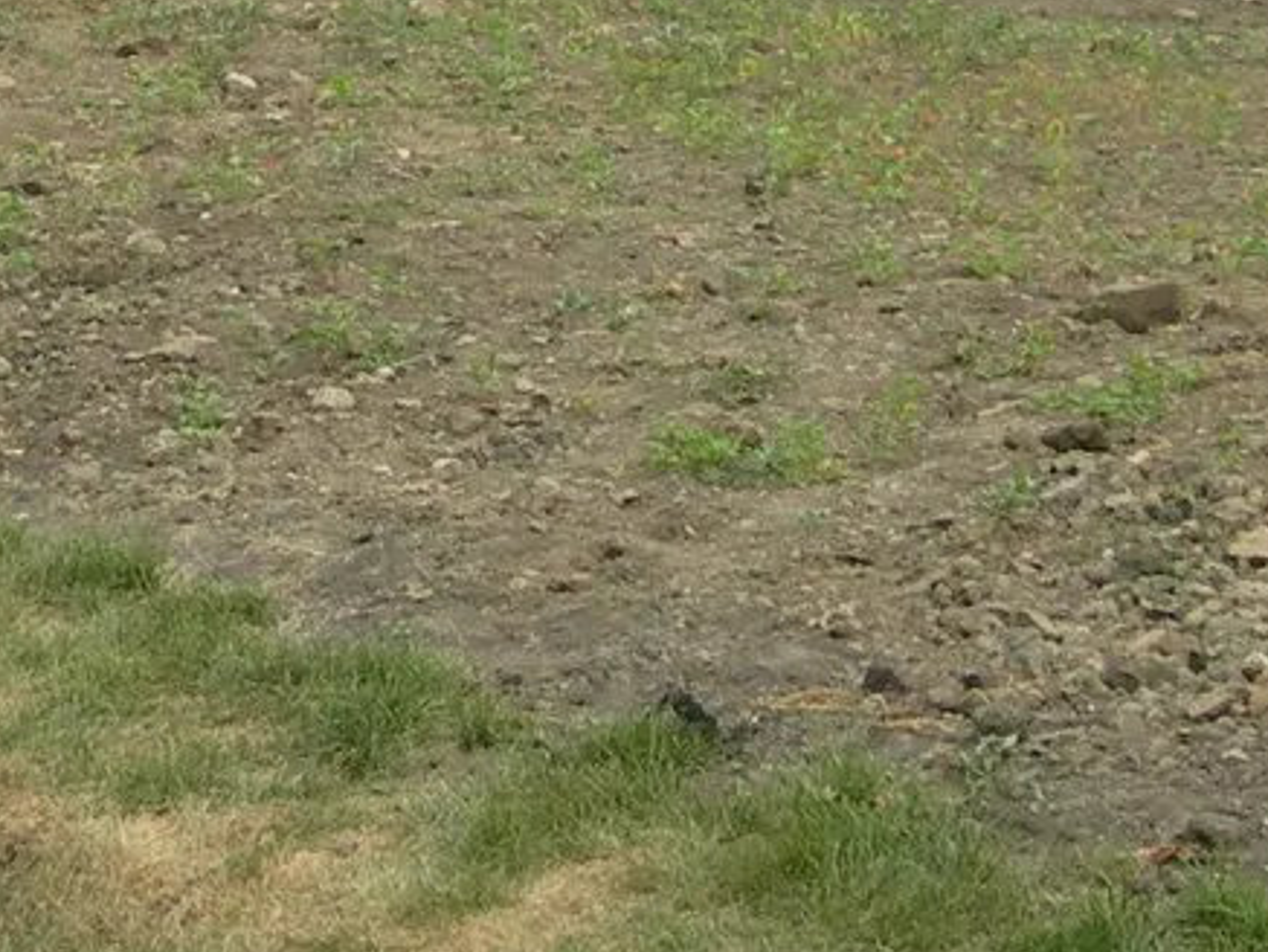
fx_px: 5093
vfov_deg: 10.5
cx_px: 197
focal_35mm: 139
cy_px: -226
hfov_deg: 14.1
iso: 50
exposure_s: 1/128
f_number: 4.8
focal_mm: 7.8
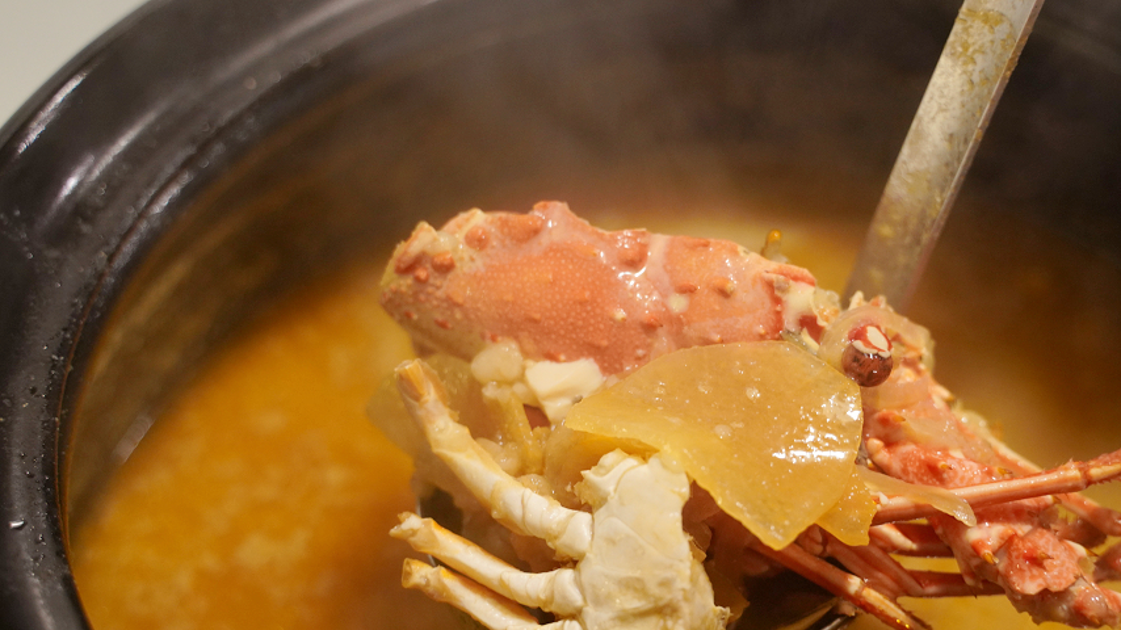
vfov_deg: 22.5
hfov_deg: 38.9
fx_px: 1575
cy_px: 427
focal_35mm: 53
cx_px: 714
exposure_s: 1/60
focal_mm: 36
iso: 1600
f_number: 2.8
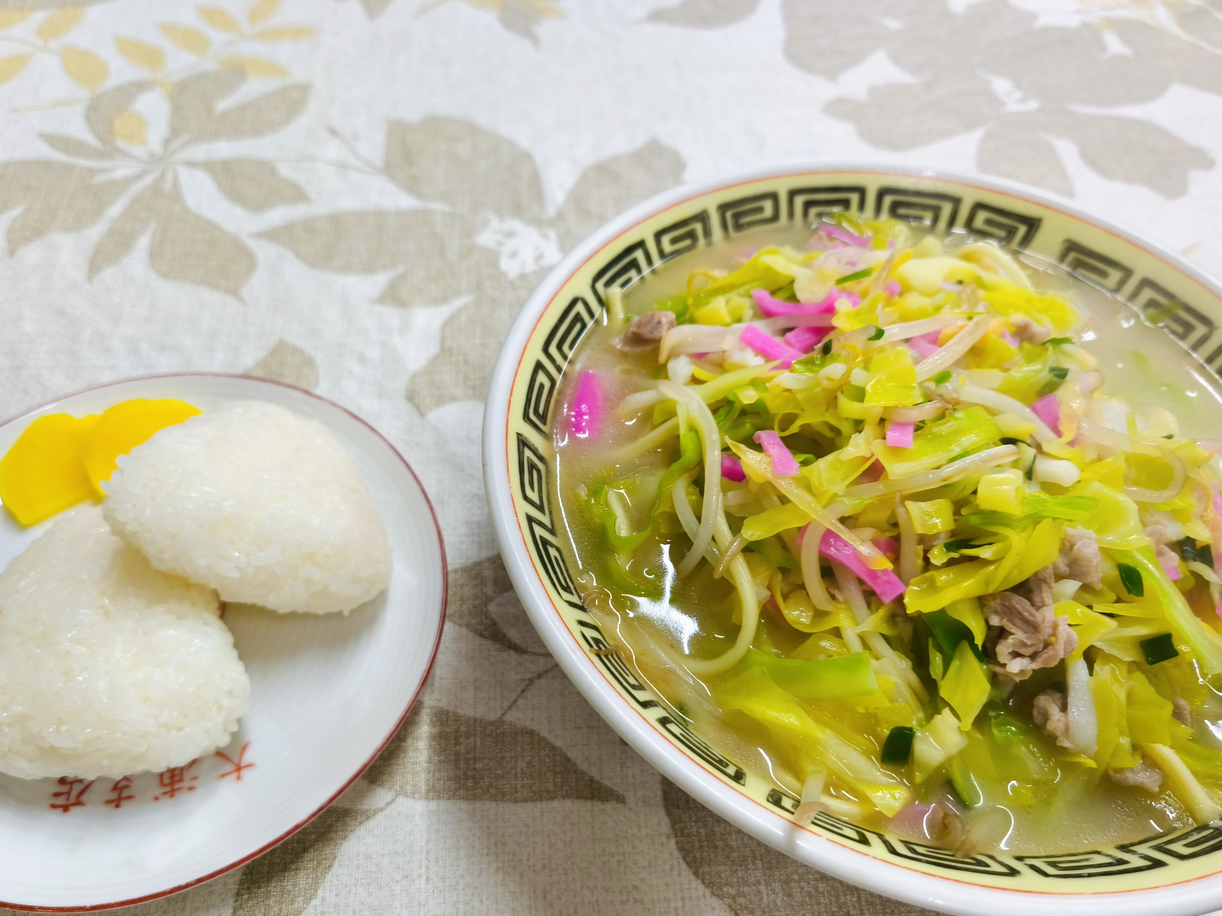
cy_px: 503
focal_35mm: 26
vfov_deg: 53.0
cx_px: 579
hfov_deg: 67.3
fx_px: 918
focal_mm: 5.35
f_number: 1.7
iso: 320
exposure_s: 1/60
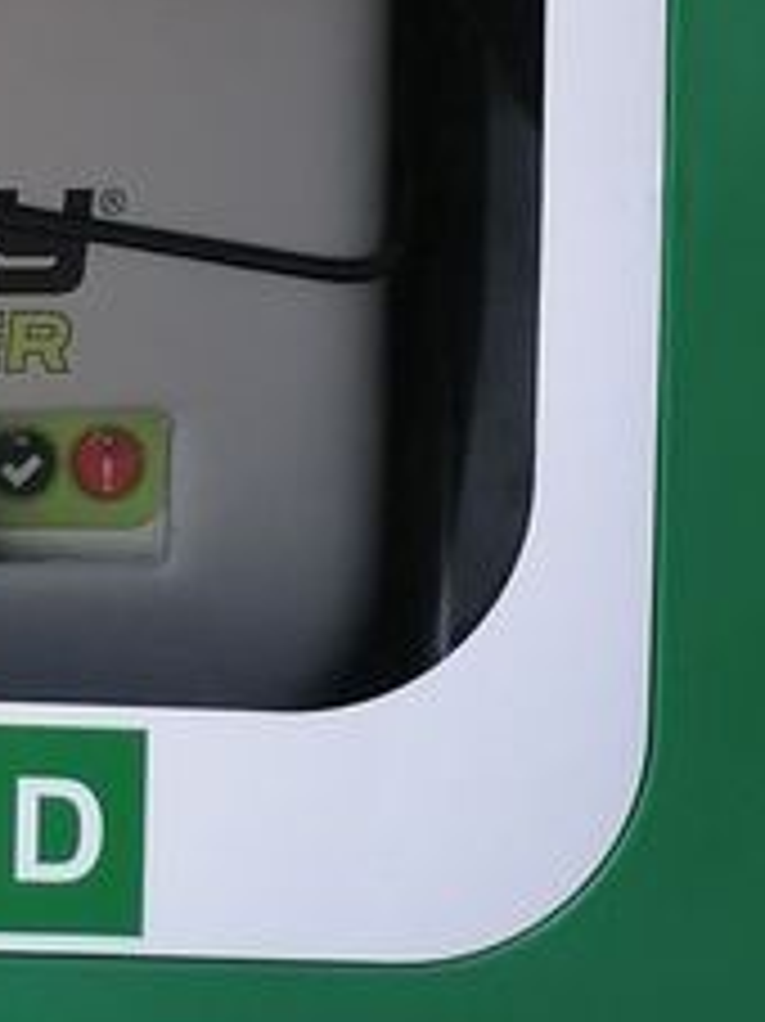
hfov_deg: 12.5
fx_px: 3421
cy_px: -867
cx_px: -81
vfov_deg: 14.7
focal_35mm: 116
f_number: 1.8
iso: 50
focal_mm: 5.4
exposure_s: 1/155
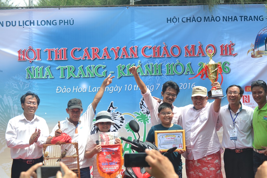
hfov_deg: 24.6
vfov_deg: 16.6
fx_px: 612
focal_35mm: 82
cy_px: 89
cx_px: 134
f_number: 7.1
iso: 100
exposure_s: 1/200
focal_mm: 55
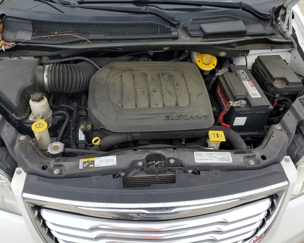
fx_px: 261
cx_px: 142
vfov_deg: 50.0
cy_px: 120
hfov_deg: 60.4
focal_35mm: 29
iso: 50
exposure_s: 1/1111
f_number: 1.5
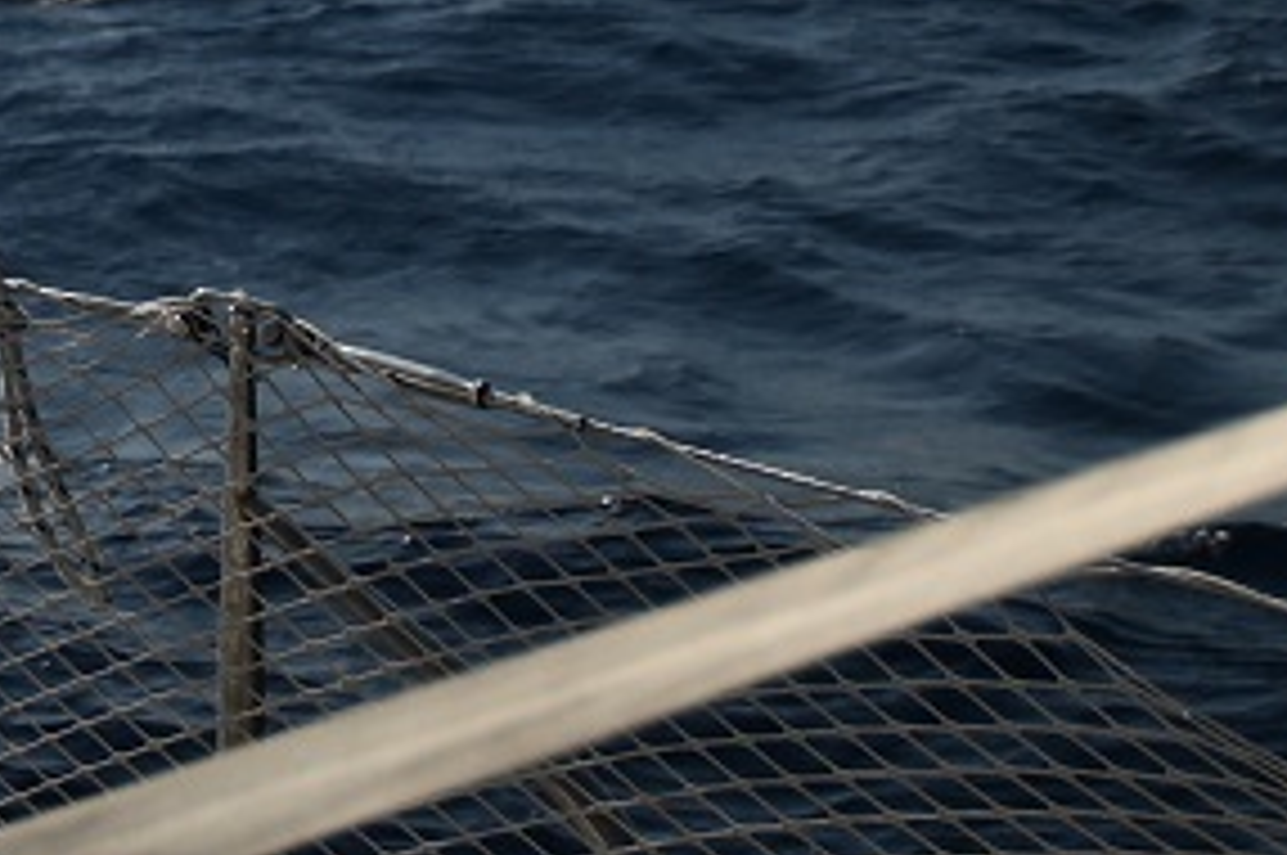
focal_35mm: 105
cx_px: -572
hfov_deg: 17.7
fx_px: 3749
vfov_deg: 12.3
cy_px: -450
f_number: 4
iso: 100
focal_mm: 20
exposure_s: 1/3200
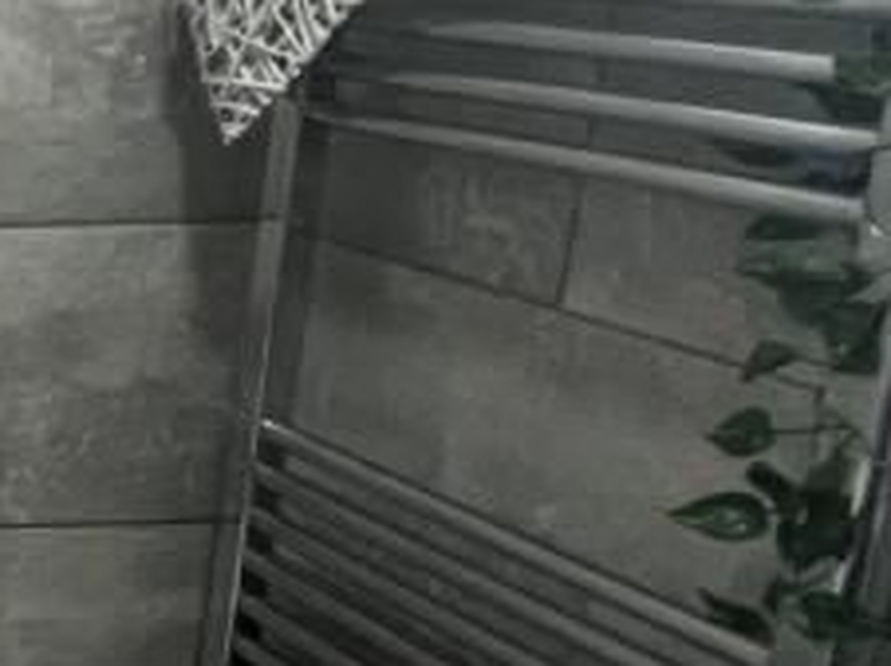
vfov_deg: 24.6
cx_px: -926
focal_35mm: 59
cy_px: 209
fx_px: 1517
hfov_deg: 18.7
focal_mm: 1.57
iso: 500
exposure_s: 1/60
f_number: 1.8
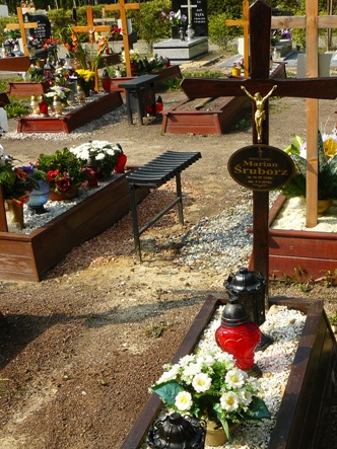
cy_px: 323
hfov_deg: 27.9
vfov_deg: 36.2
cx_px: 216
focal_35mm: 52
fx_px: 675
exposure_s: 1/250
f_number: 5.6
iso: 100
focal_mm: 6
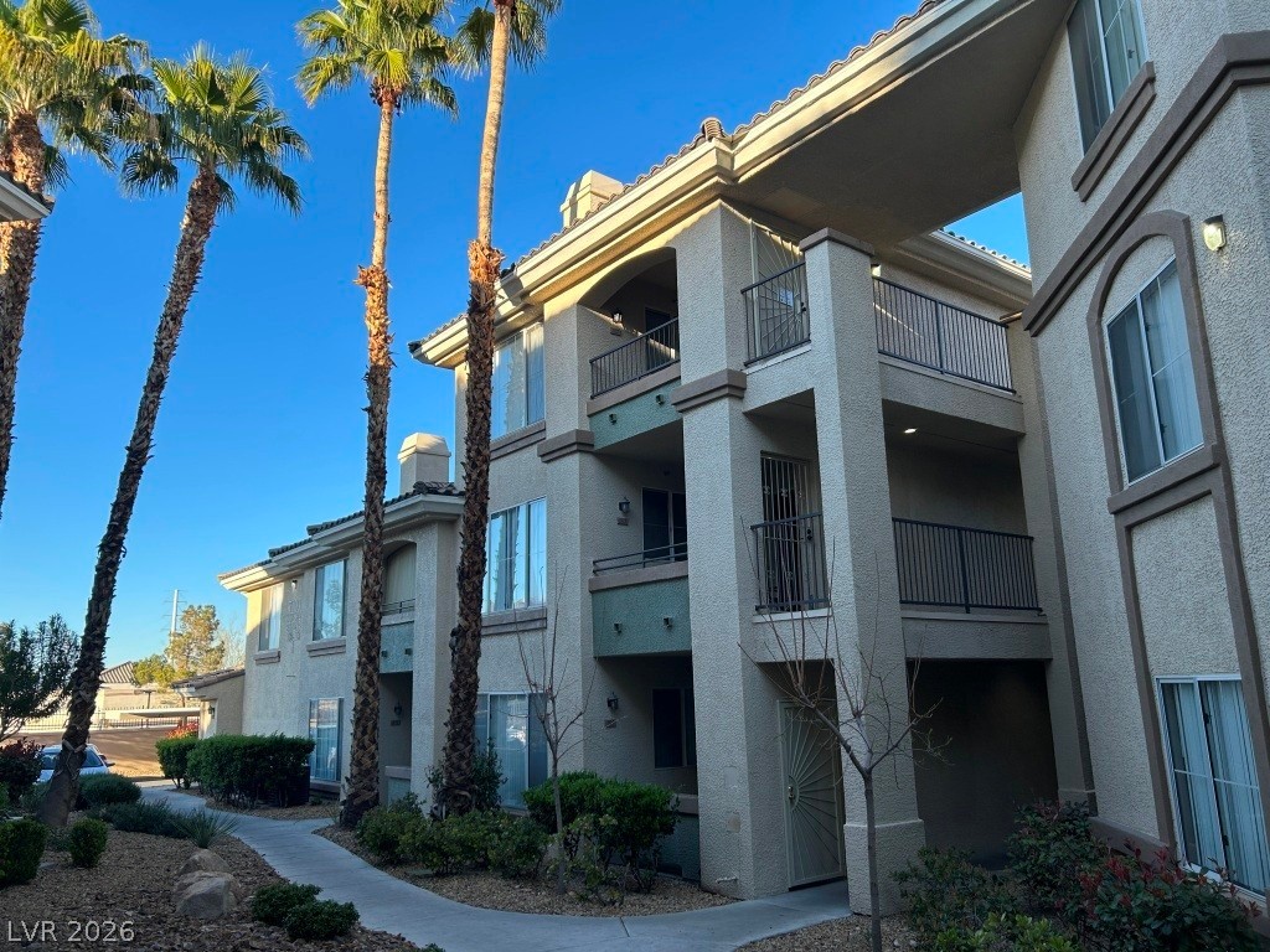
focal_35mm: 26
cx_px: 635
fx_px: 954
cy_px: 476
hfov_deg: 67.3
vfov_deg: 53.1
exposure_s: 1/974
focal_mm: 5.7
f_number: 1.5
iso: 50
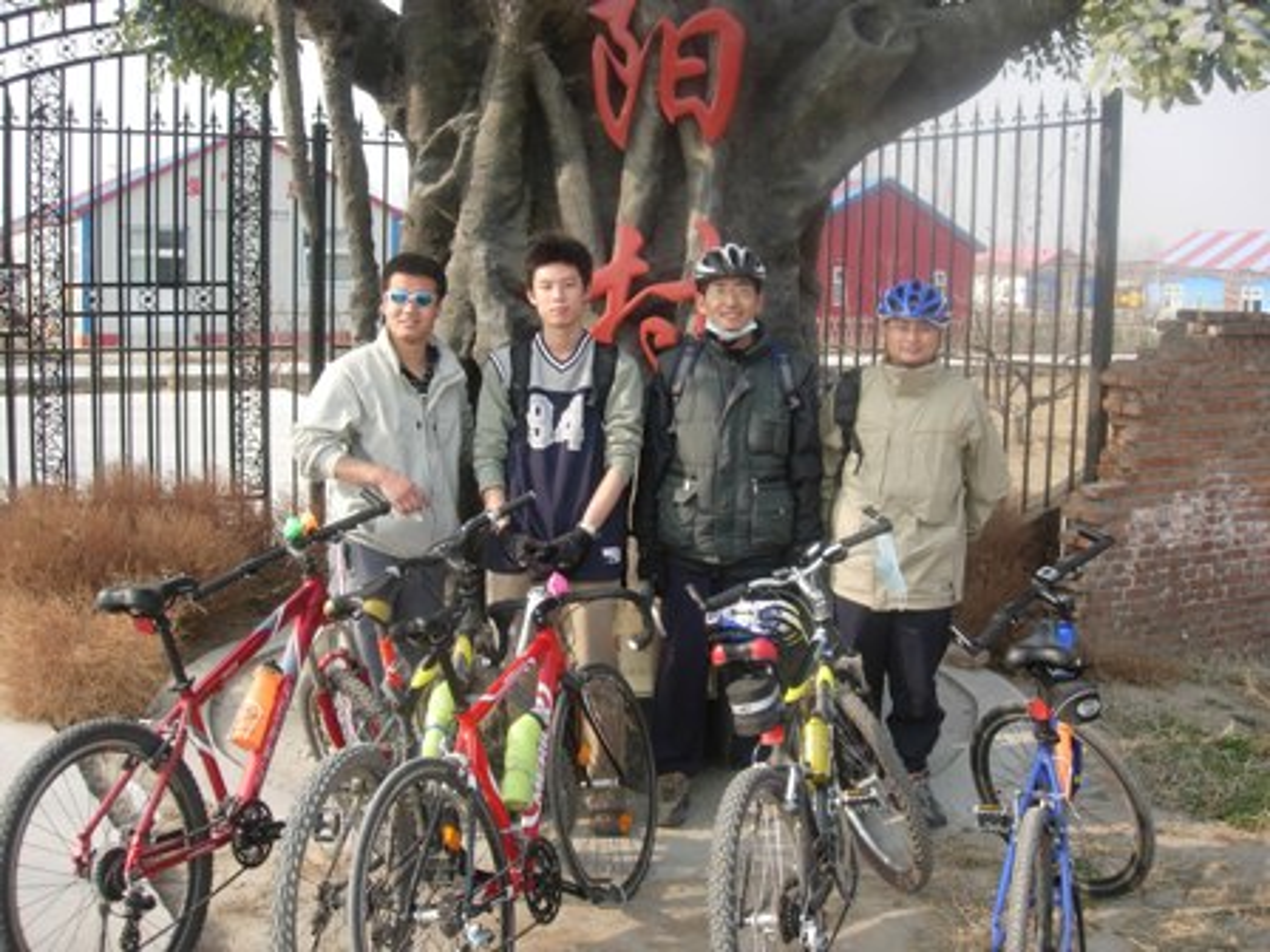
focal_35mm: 38
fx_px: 1394
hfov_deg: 49.0
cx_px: 635
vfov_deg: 37.7
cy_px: 476
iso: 79
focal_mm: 7.8
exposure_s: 1/512
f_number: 2.8
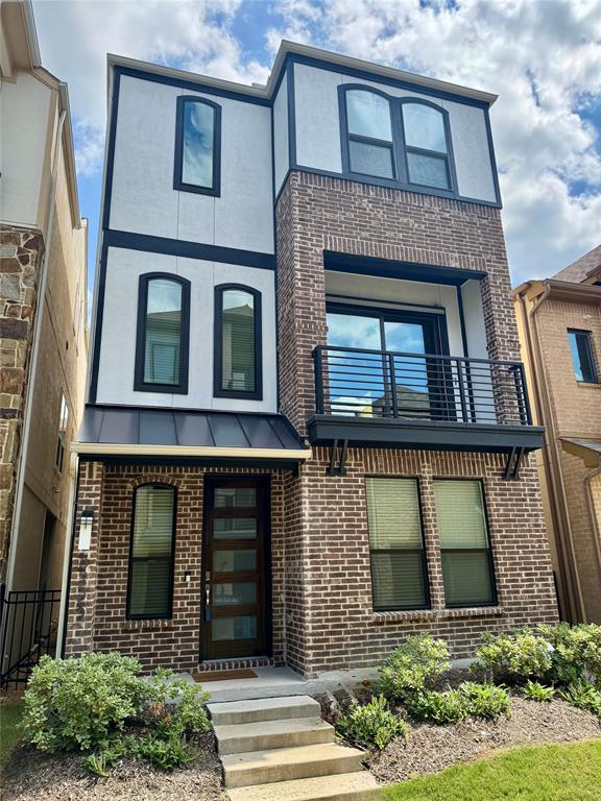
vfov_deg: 71.6
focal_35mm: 24
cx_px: 300
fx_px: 556
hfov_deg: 56.8
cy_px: 400
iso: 80
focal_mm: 6.76
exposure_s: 1/1923
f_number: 1.78
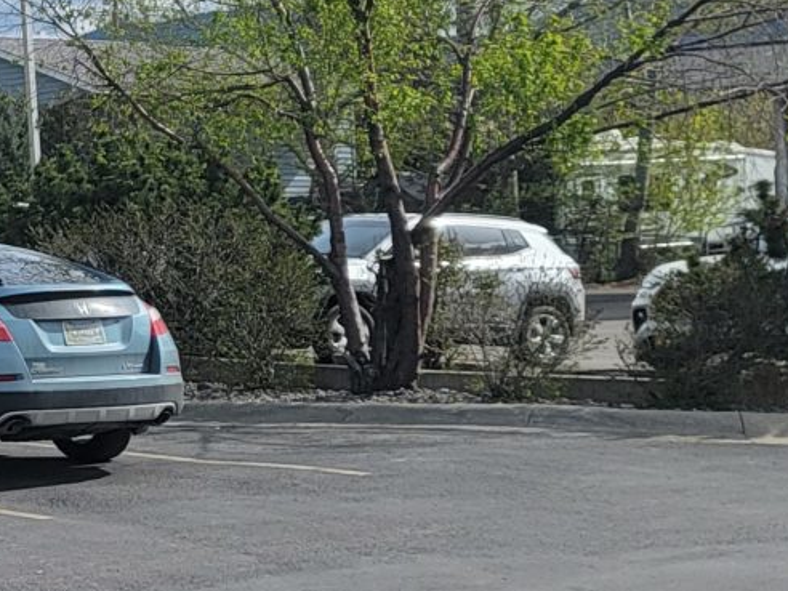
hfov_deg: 16.2
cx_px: -677
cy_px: -13
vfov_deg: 14.5
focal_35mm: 100
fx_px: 2276
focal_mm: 6.7
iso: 16
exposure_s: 1/1129
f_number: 1.8
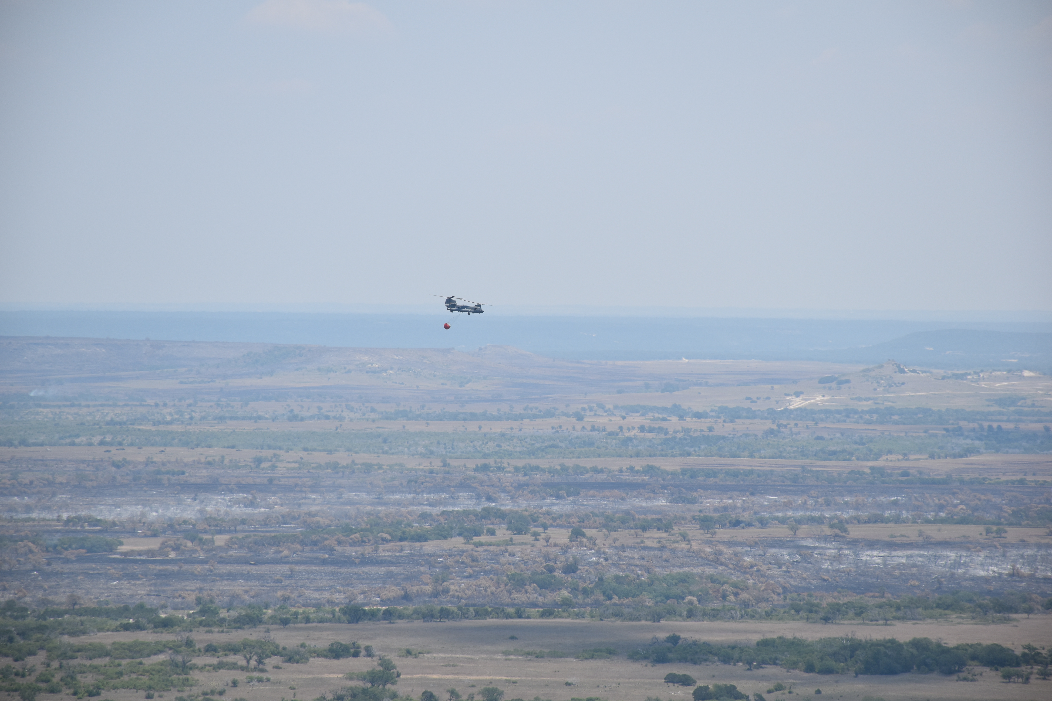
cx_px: 526
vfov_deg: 6.5
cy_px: 350
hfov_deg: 9.8
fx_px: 6136
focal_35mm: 210
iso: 200
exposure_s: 1/800
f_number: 7.1
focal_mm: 140
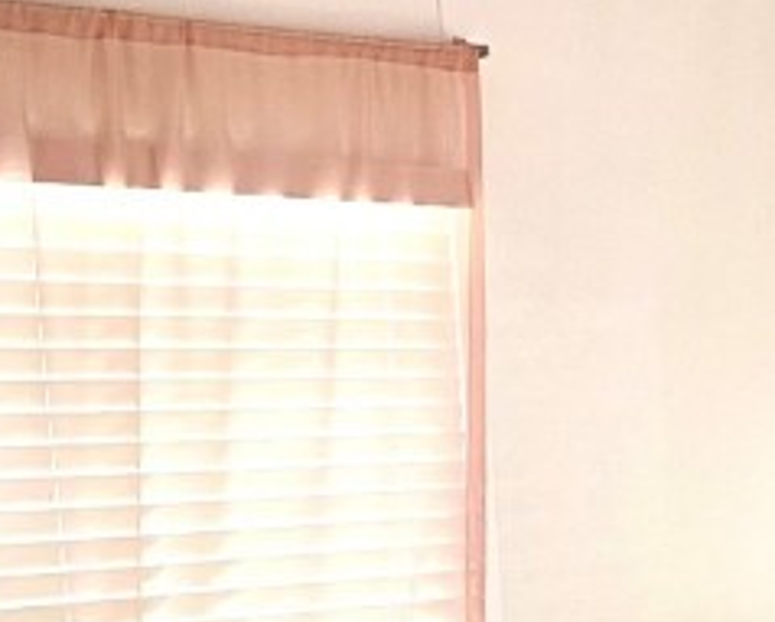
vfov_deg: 13.5
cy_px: 886
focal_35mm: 109
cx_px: 1013
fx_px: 2503
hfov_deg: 16.6
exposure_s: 1/64
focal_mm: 4.2
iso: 125
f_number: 1.6
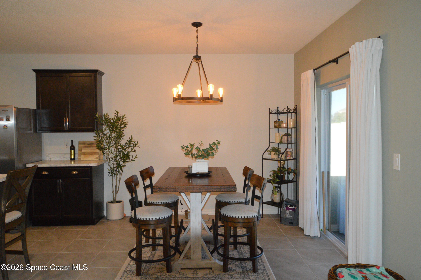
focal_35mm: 30
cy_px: 140
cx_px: 210
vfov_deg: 43.5
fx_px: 350
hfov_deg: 62.0
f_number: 5
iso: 3200
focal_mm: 20
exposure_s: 1/160
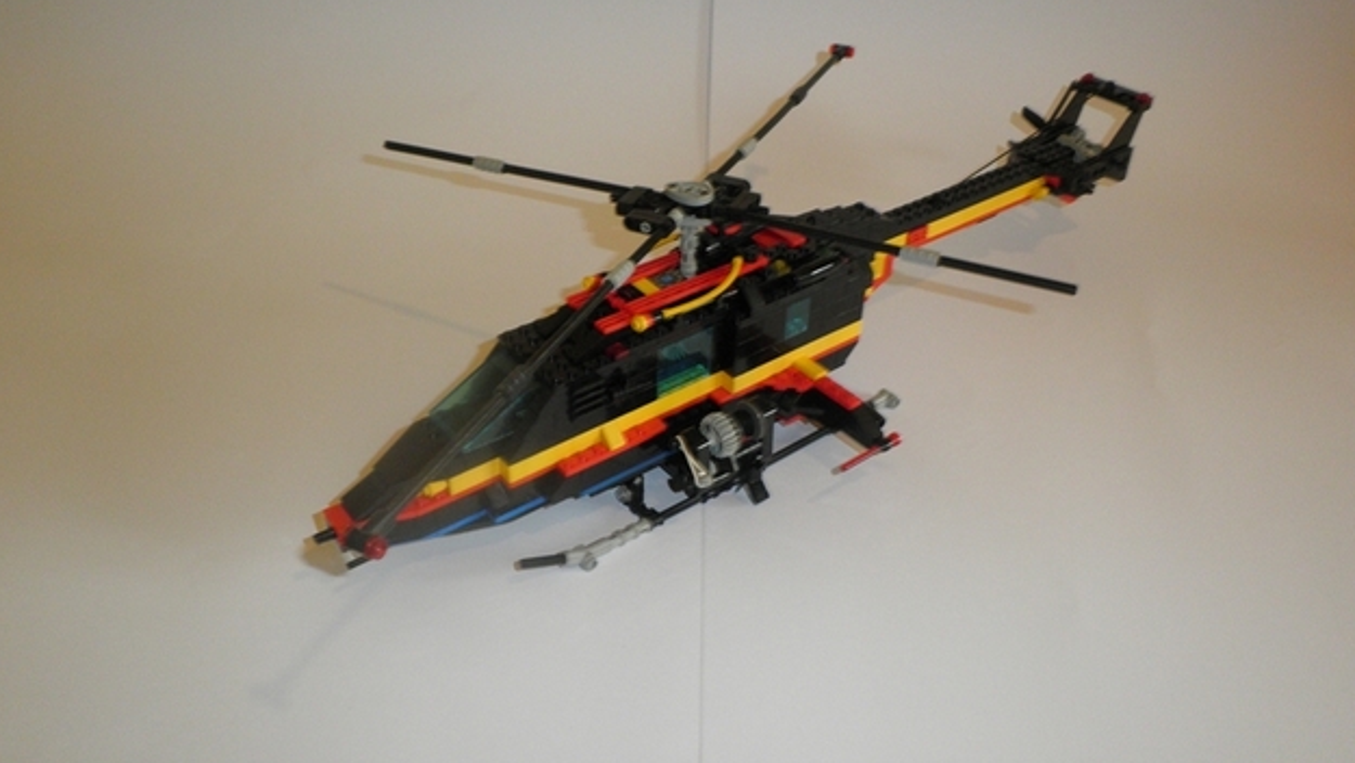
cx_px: 676
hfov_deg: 66.1
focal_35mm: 29
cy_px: 325
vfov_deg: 40.1
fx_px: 1042
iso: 160
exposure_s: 1/30
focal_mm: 4.7
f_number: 2.8
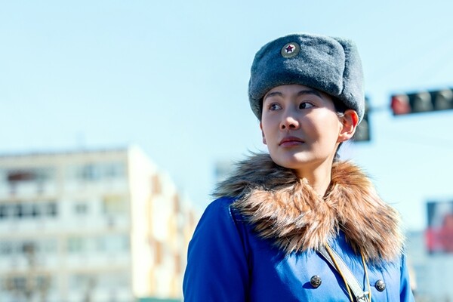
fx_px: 1321
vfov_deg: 13.0
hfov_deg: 19.5
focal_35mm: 105
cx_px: 226
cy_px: 151
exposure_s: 1/1000
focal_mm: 70
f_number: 3.5
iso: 100
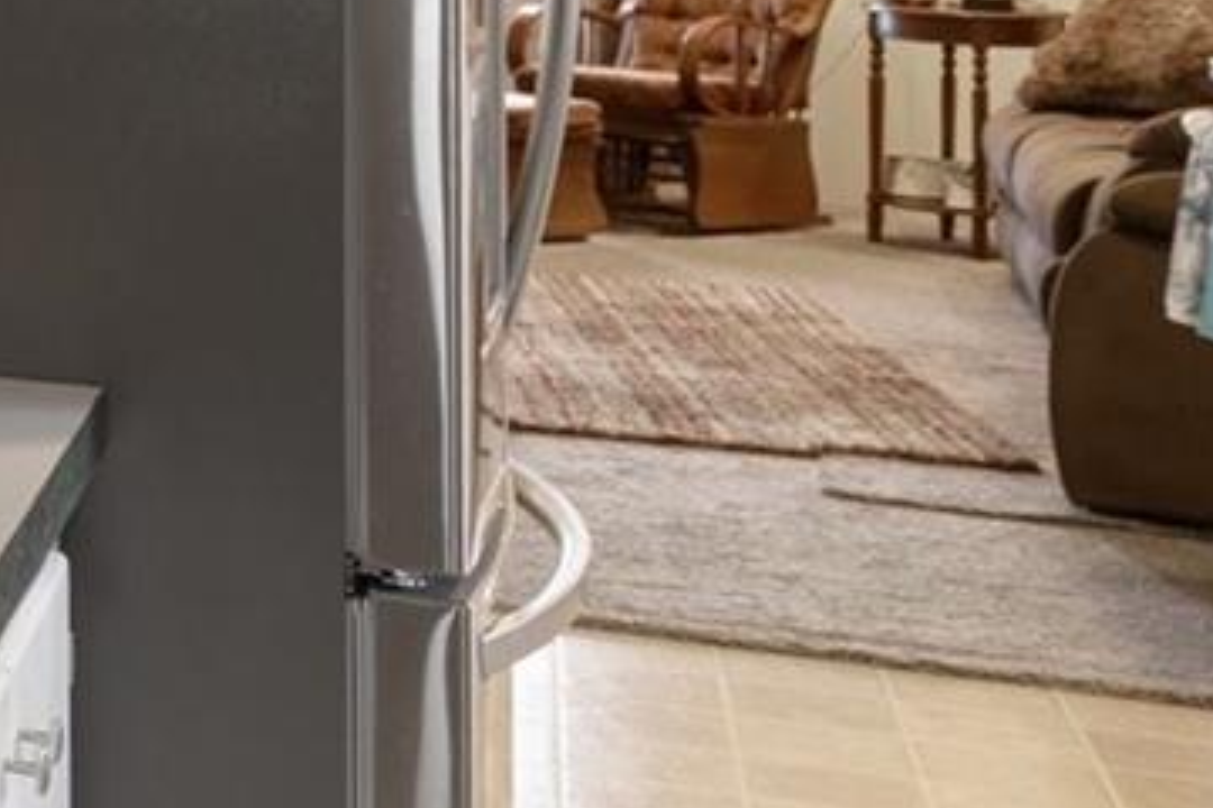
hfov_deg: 16.9
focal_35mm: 80
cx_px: -1361
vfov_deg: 16.4
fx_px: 2695
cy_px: -145
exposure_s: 6
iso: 320
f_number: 8
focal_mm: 18
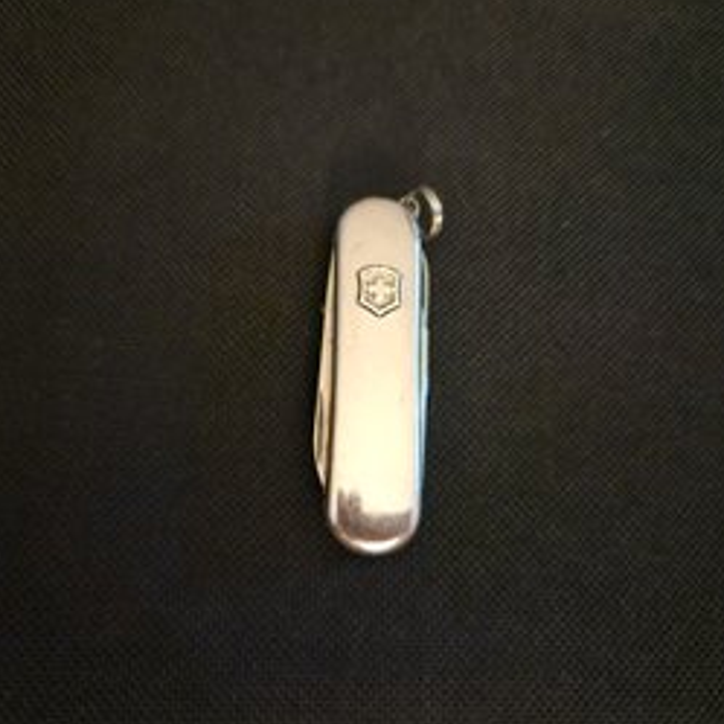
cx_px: 382
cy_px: 356
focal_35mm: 28
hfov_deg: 57.3
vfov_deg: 57.3
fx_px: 663
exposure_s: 1/15
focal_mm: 5.4
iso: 1000
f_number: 1.8
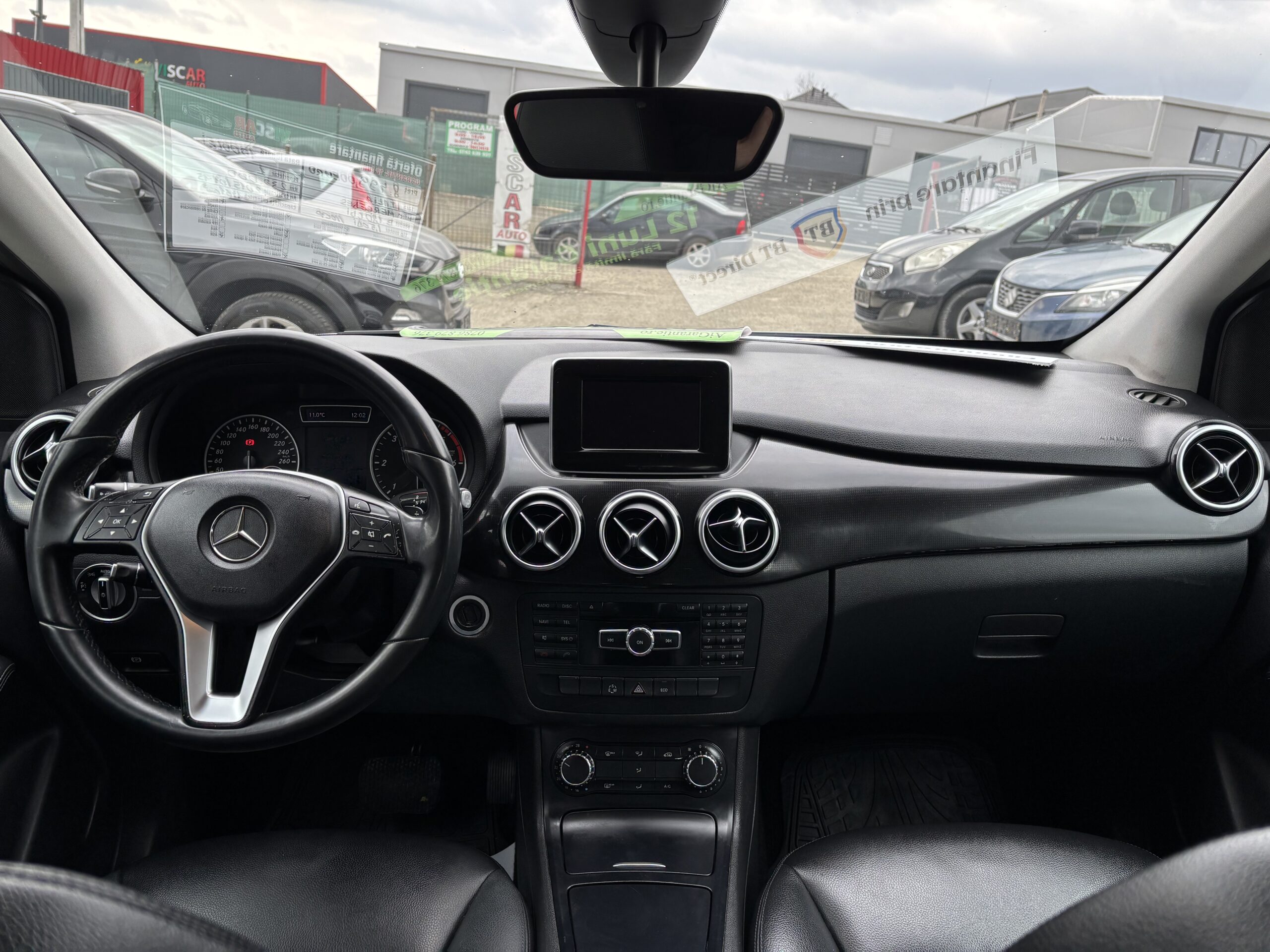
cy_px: 476
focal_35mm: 26
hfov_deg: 67.3
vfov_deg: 53.1
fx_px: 954
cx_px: 635
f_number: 1.6
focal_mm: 5.96
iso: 40
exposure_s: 1/242
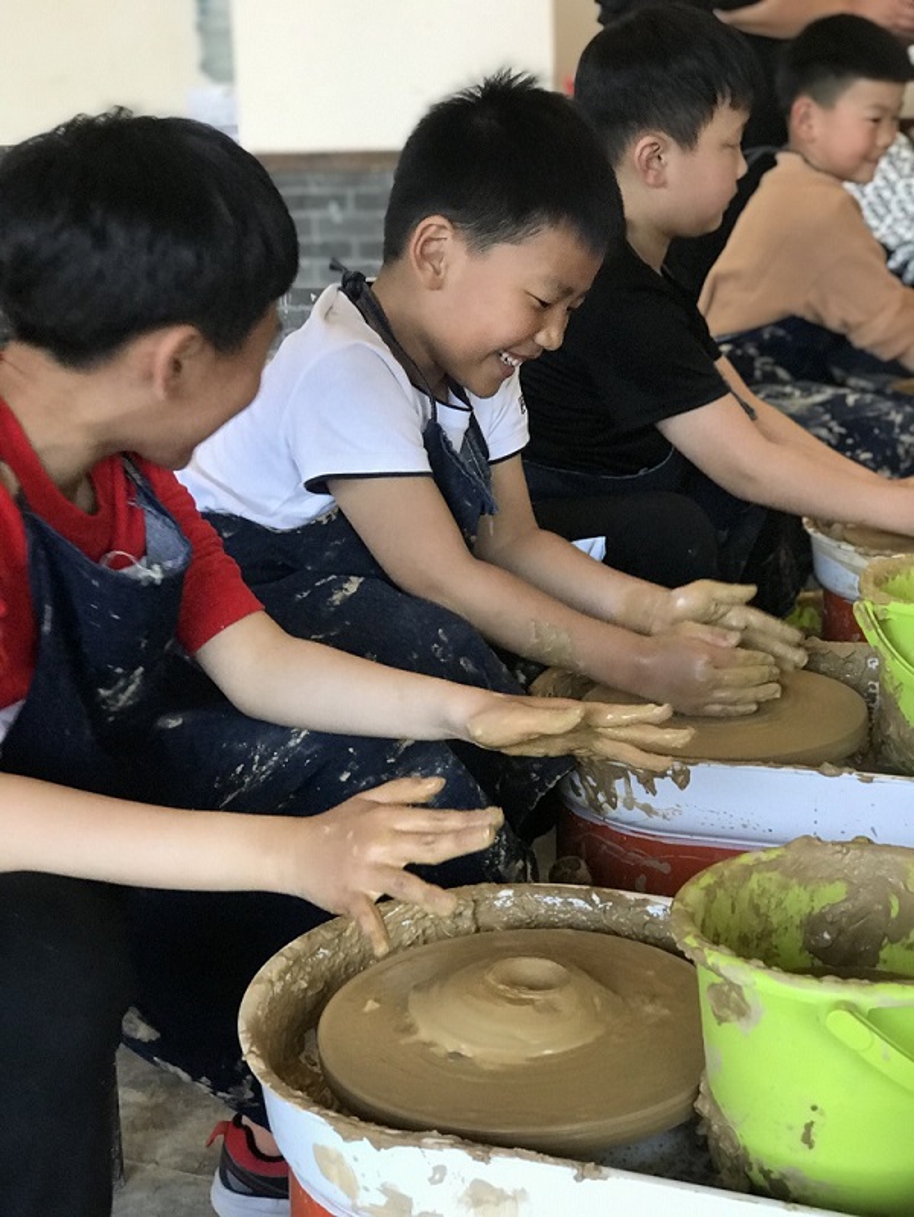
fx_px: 2005
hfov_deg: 25.7
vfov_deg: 33.8
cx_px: 457
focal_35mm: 57
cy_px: 608
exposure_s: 1/50
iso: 200
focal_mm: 6.6
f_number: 2.8
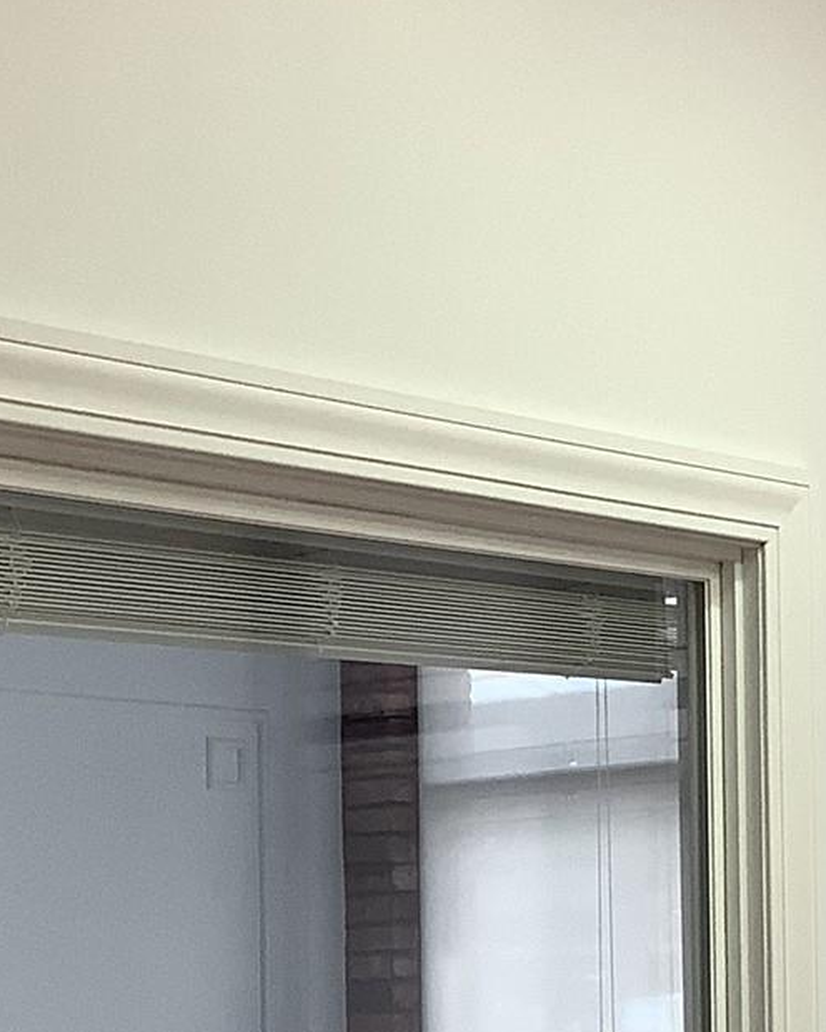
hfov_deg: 15.4
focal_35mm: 100
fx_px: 3056
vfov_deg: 18.8
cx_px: 381
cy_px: 964
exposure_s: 1/60
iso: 80
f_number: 2.4
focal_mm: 3.3
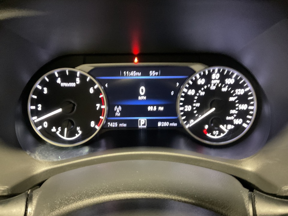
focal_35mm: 29
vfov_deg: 48.2
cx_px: 144
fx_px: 241
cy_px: 108
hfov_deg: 61.7
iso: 500
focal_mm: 3
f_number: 1.8
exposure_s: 1/30
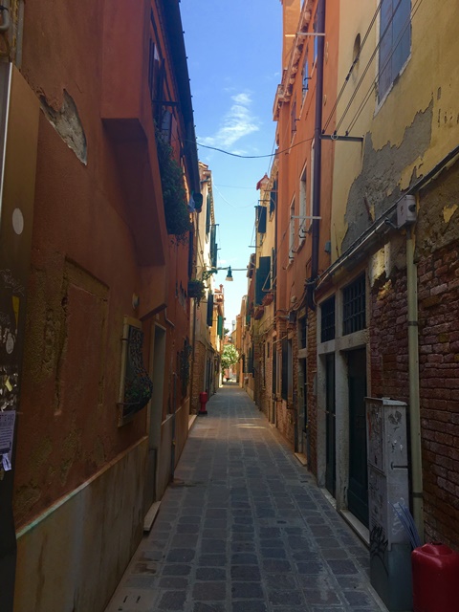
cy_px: 306
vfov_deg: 61.7
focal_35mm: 29
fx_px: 513
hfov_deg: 48.2
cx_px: 230
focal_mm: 4.15
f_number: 2.2
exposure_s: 1/481
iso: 25
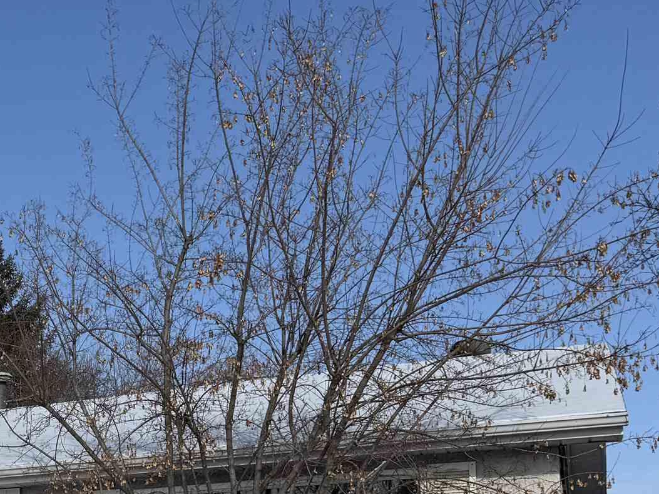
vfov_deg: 20.0
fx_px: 1333
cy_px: 560
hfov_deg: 24.7
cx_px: -164
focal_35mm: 70
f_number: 1.78
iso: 80
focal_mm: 6.76
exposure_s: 1/11905
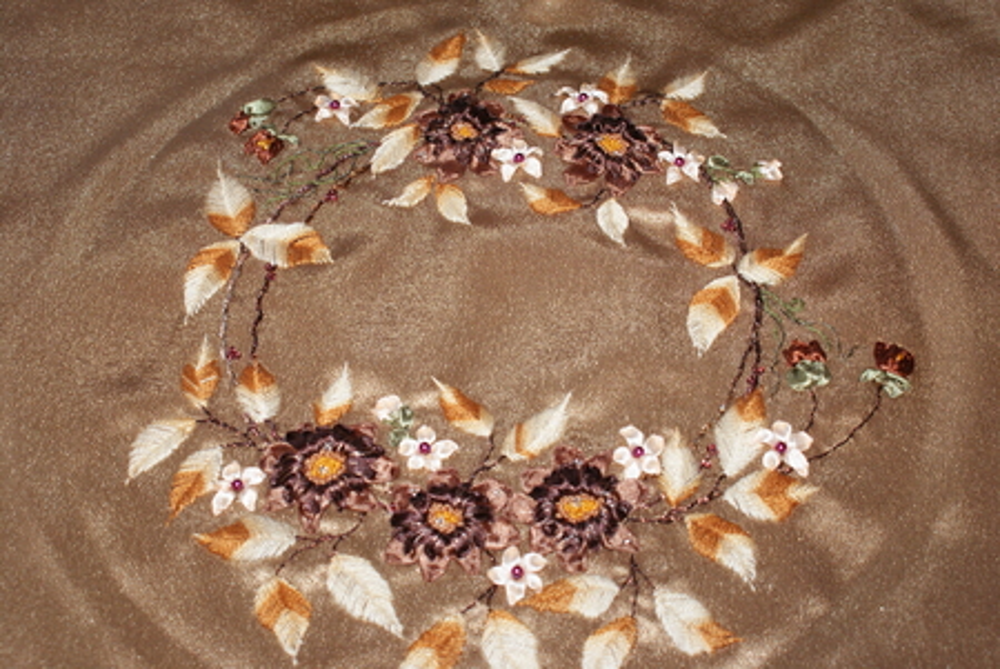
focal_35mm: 52
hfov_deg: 37.8
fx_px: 1460
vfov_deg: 25.8
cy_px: 334
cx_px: 500
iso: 400
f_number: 5.6
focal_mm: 35
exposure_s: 1/60
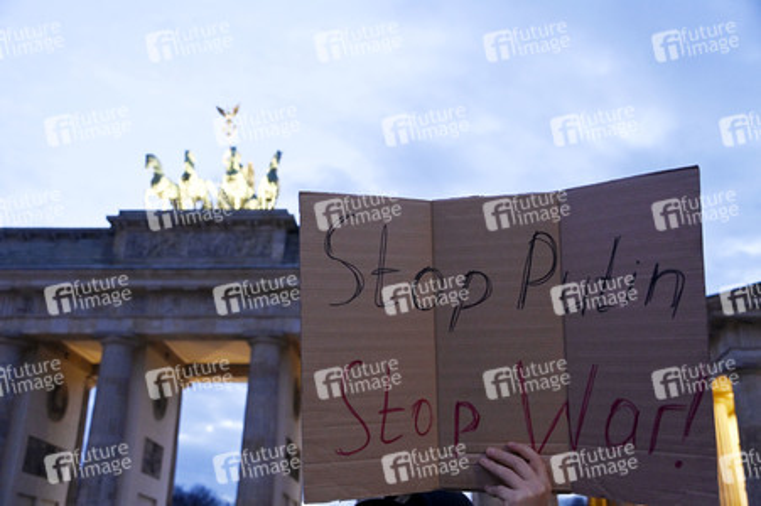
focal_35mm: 42
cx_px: 380
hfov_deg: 46.4
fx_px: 887
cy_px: 253
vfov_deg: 31.8
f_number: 5
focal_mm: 42
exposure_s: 1/80
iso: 6400
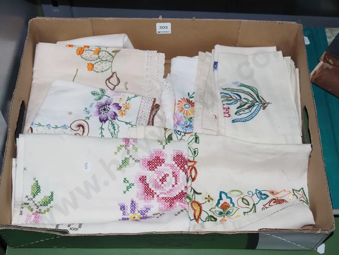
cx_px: 170
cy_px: 128
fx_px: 490
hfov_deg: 38.2
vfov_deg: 29.1
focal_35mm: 50
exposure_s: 1/160
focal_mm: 25
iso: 2500
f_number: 5.6
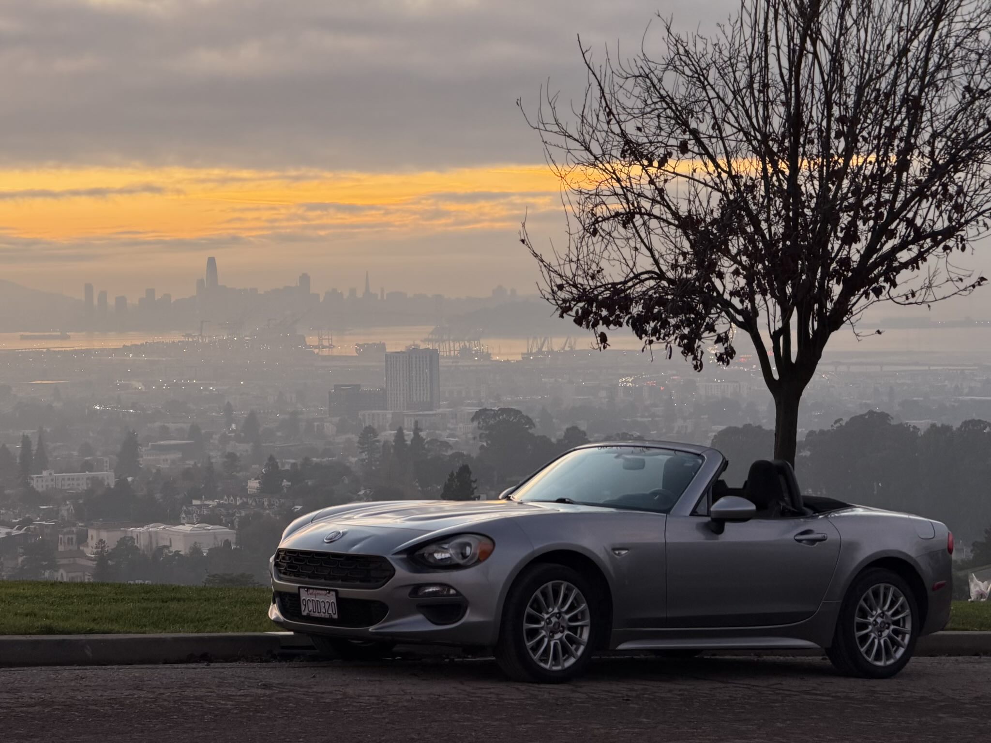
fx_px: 2863
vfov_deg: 14.8
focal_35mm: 100
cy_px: 372
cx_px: 496
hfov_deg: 19.6
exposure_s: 1/121
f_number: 2.8
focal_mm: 16.89
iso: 100
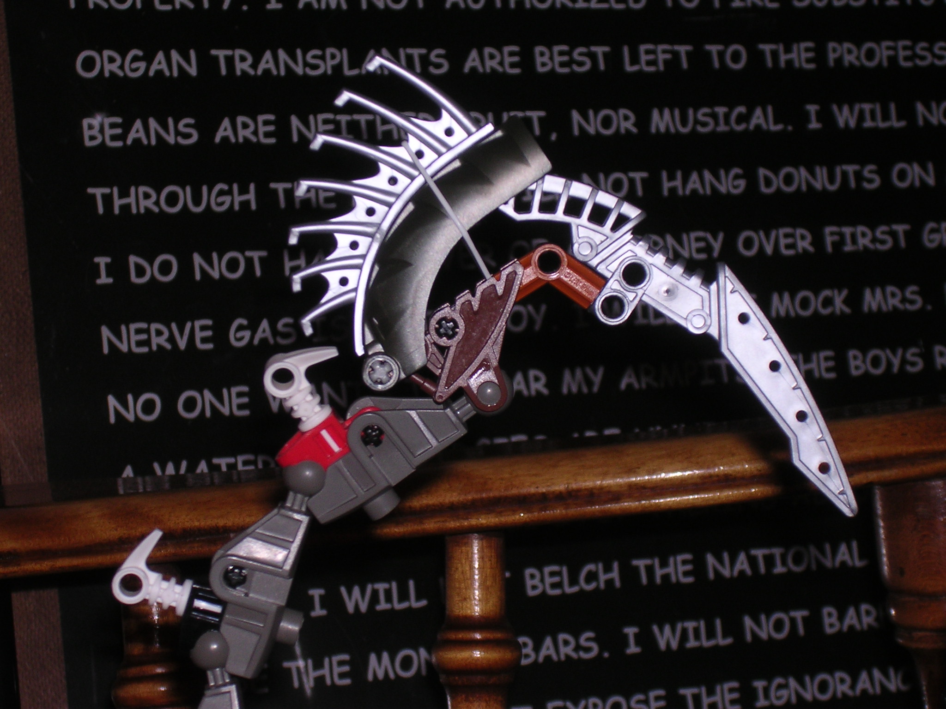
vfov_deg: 12.9
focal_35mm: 115
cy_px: 354
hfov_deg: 17.1
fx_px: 3143
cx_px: 473
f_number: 4.9
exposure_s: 1/60.1
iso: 100
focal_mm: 17.4
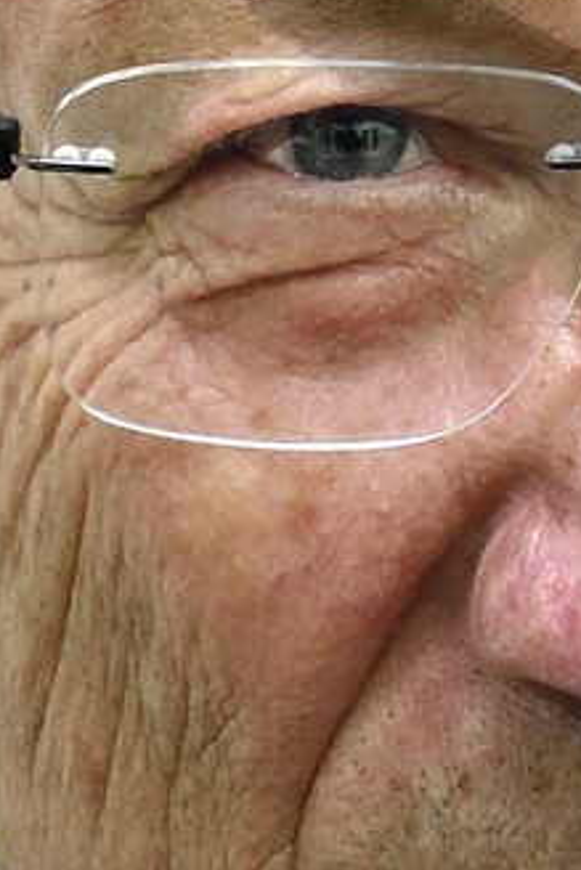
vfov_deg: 5.5
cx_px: 1037
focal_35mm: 366
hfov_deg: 3.7
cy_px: -948
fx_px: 8850
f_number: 8
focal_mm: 50
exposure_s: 1/30
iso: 1600
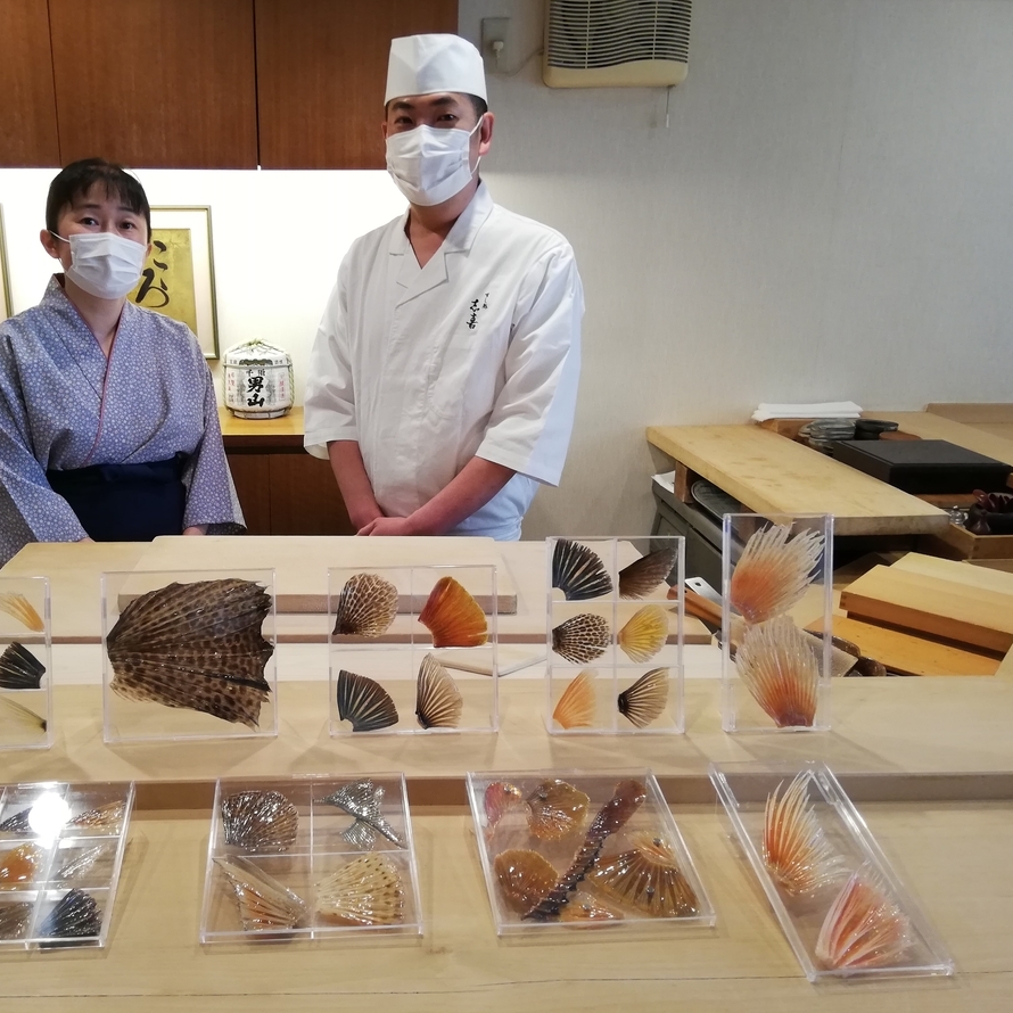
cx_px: 362
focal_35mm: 31
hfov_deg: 51.8
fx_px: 1026
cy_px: 509
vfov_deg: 52.5
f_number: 2.2
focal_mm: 3.81
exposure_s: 1/33.3
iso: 250
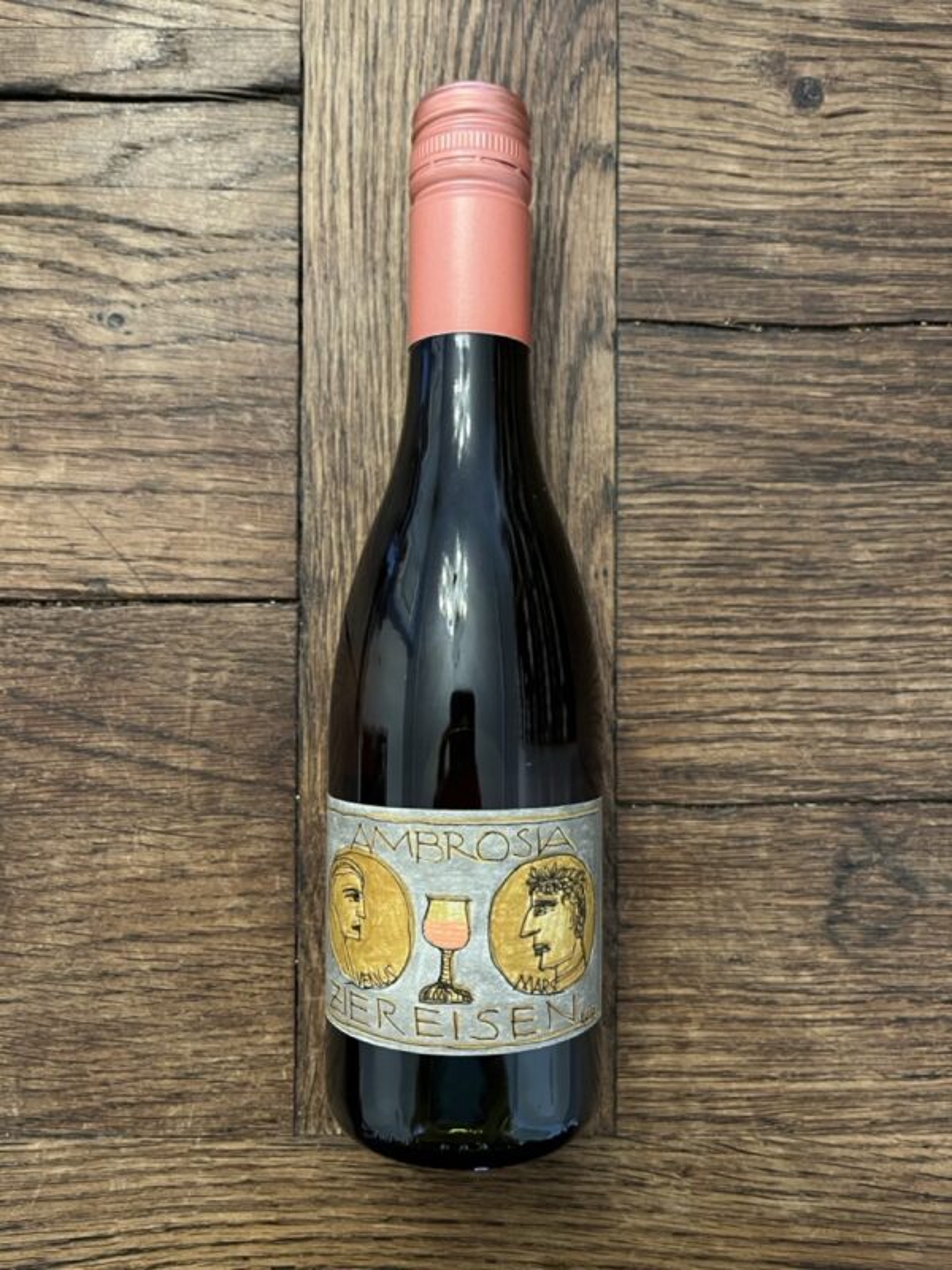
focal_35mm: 26
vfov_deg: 67.3
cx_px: 476
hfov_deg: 53.1
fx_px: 953
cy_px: 635
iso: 640
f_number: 1.6
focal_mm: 5.1
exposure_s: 1/33
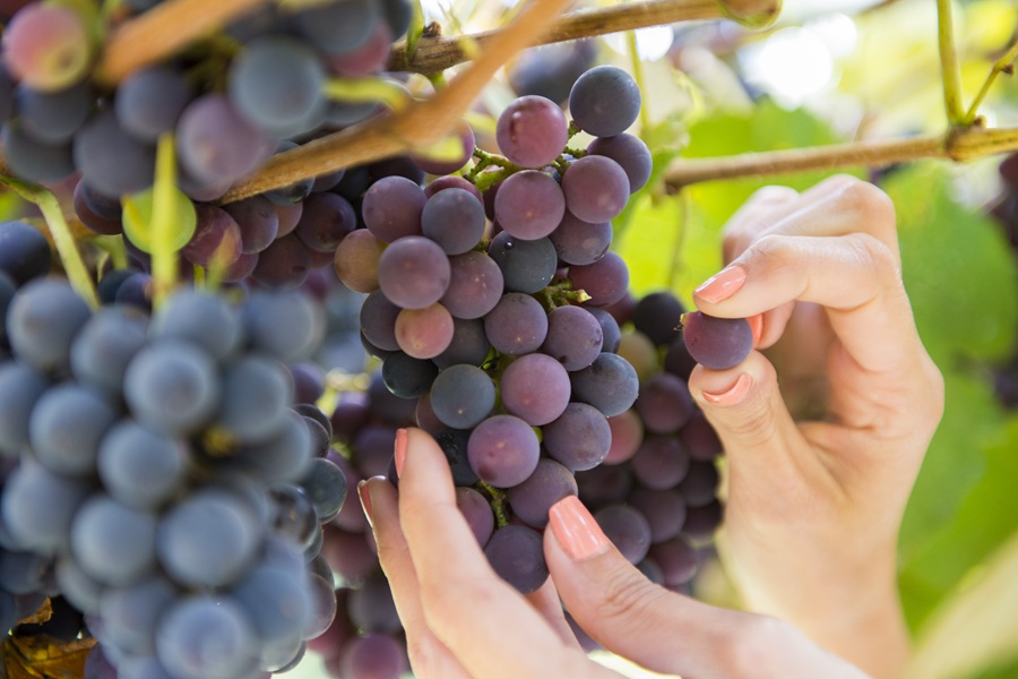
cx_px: 509
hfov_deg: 28.8
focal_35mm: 70
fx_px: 1979
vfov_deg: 19.5
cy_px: 340
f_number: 3.2
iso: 800
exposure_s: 1/160
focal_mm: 70
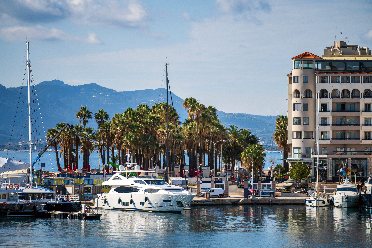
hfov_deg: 11.4
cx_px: 186
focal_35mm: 180
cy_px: 124
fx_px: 1860
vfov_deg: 7.6
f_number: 2.8
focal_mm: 180
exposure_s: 1/1600
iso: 64
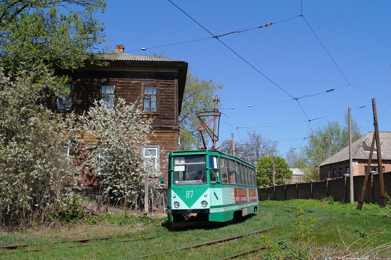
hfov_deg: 57.3
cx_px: 196
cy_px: 130
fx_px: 358
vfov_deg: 39.9
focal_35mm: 33
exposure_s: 1/1600
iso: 400
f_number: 8
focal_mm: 22
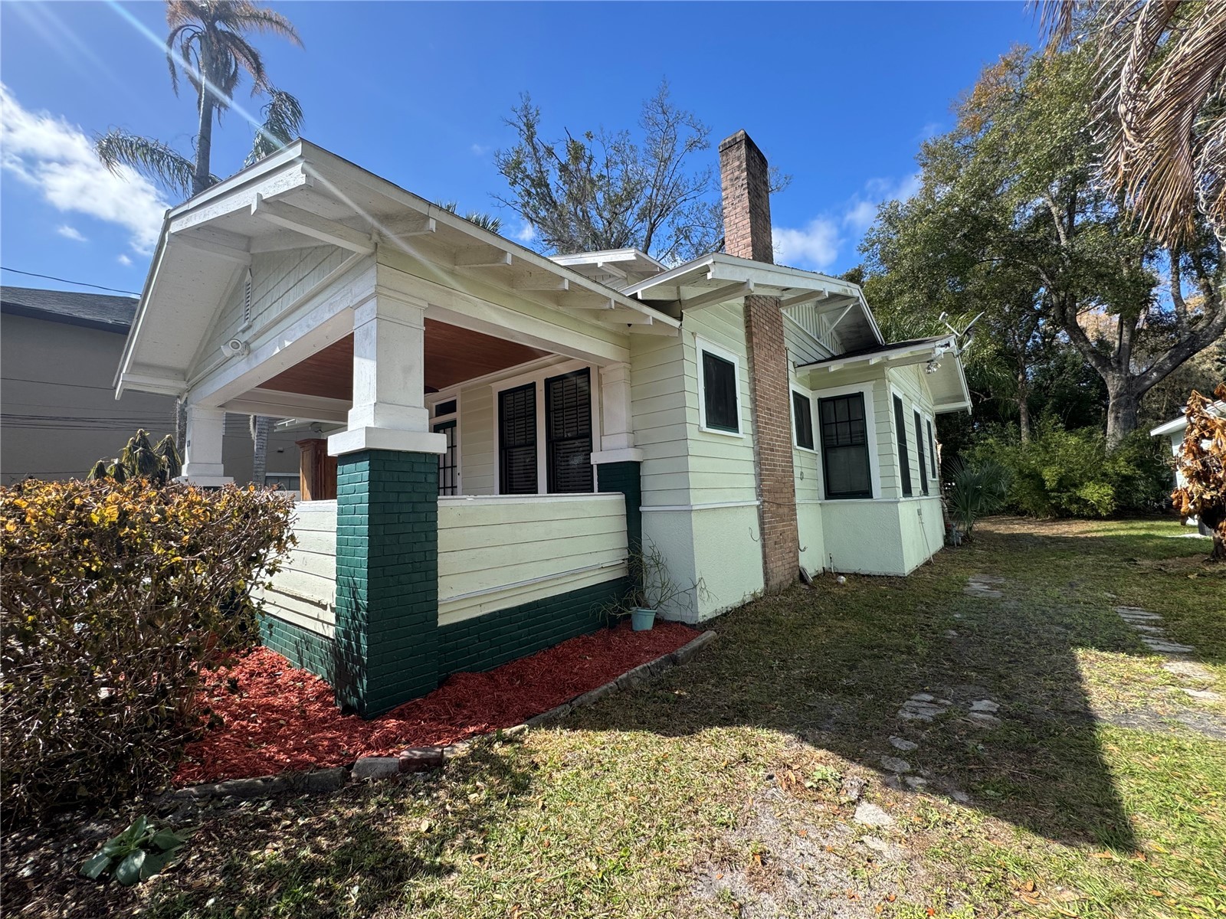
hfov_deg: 102.1
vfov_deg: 85.7
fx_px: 496
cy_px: 460
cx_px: 613
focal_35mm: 14
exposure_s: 1/657
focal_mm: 2.22
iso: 40
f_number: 2.2
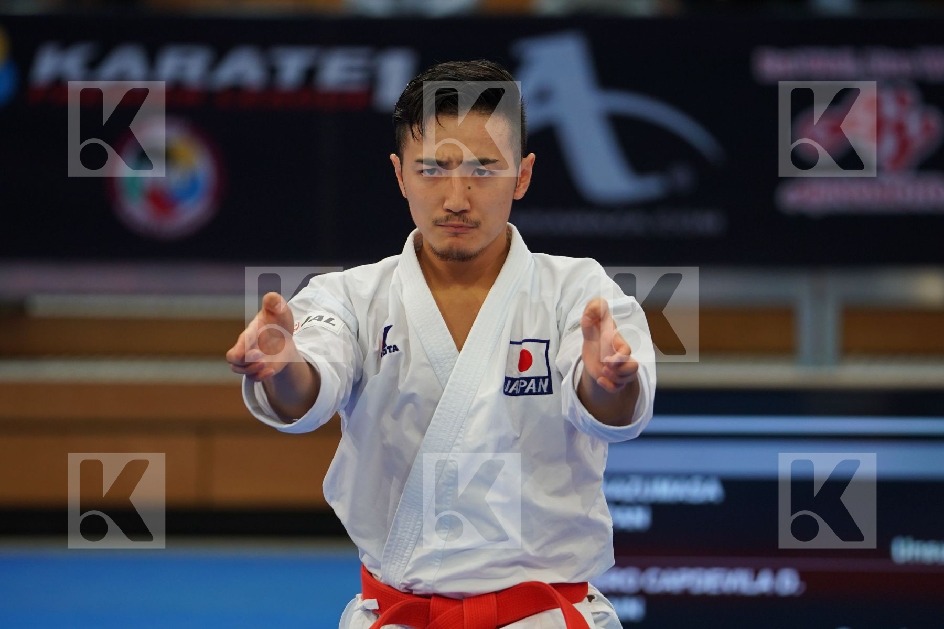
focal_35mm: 300
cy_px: 314
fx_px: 7866
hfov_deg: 6.9
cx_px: 472
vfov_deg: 4.6
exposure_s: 1/500
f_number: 2.8
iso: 800
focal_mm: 200
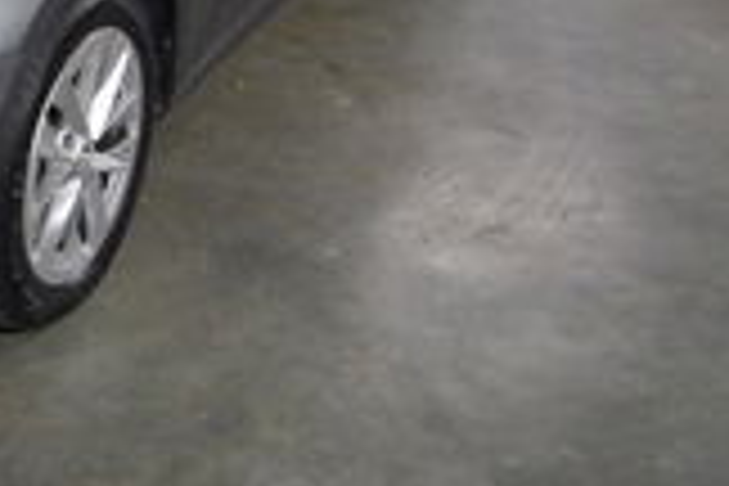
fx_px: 1559
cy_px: -130
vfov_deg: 16.8
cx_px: -117
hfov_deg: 24.2
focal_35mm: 77
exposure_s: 1/30
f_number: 3.3
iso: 200
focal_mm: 5.2
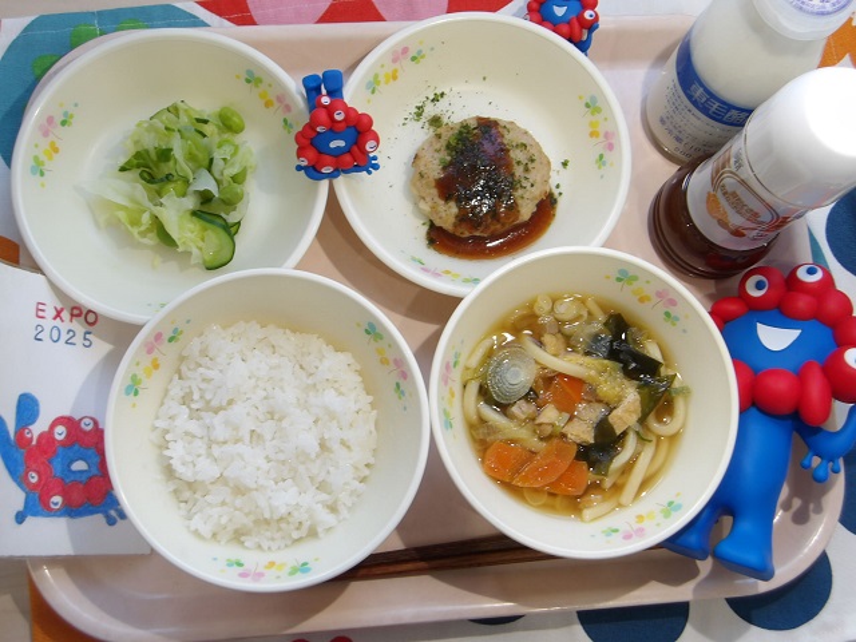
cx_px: 428
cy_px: 321
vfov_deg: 34.3
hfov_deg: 44.8
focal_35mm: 42
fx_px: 1039
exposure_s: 1/52
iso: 100
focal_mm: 7.6
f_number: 3.7
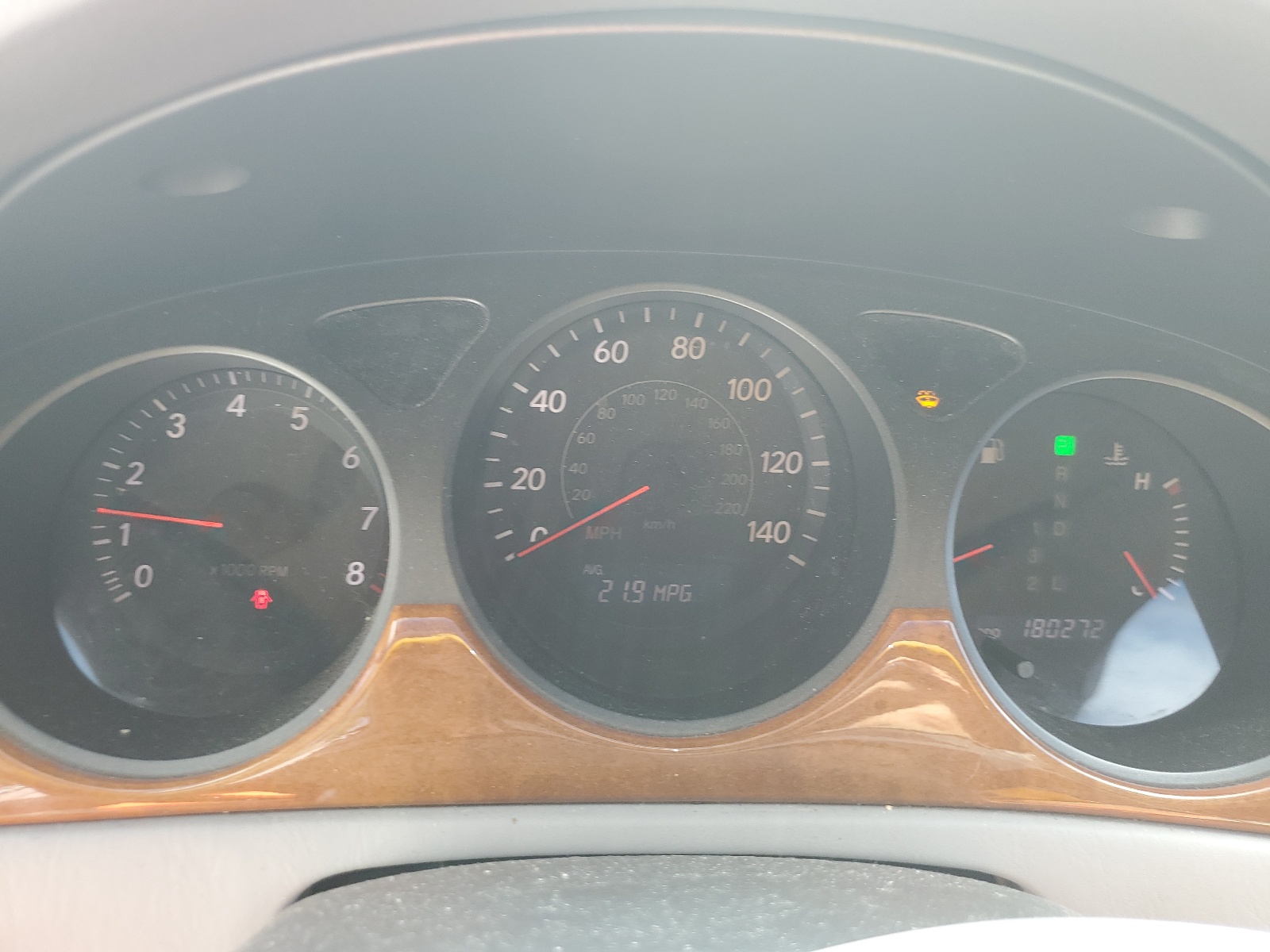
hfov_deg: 67.3
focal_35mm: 26
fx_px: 954
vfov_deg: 53.1
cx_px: 635
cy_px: 476
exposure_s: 1/60.2
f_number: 1.5
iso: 51
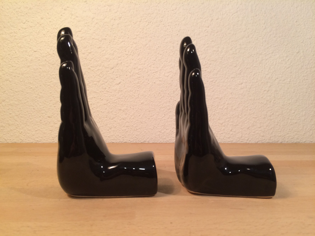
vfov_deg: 48.2
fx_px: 264
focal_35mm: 29
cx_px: 158
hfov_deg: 61.7
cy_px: 118
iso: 50
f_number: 2.2
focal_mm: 4.15
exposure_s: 1/33
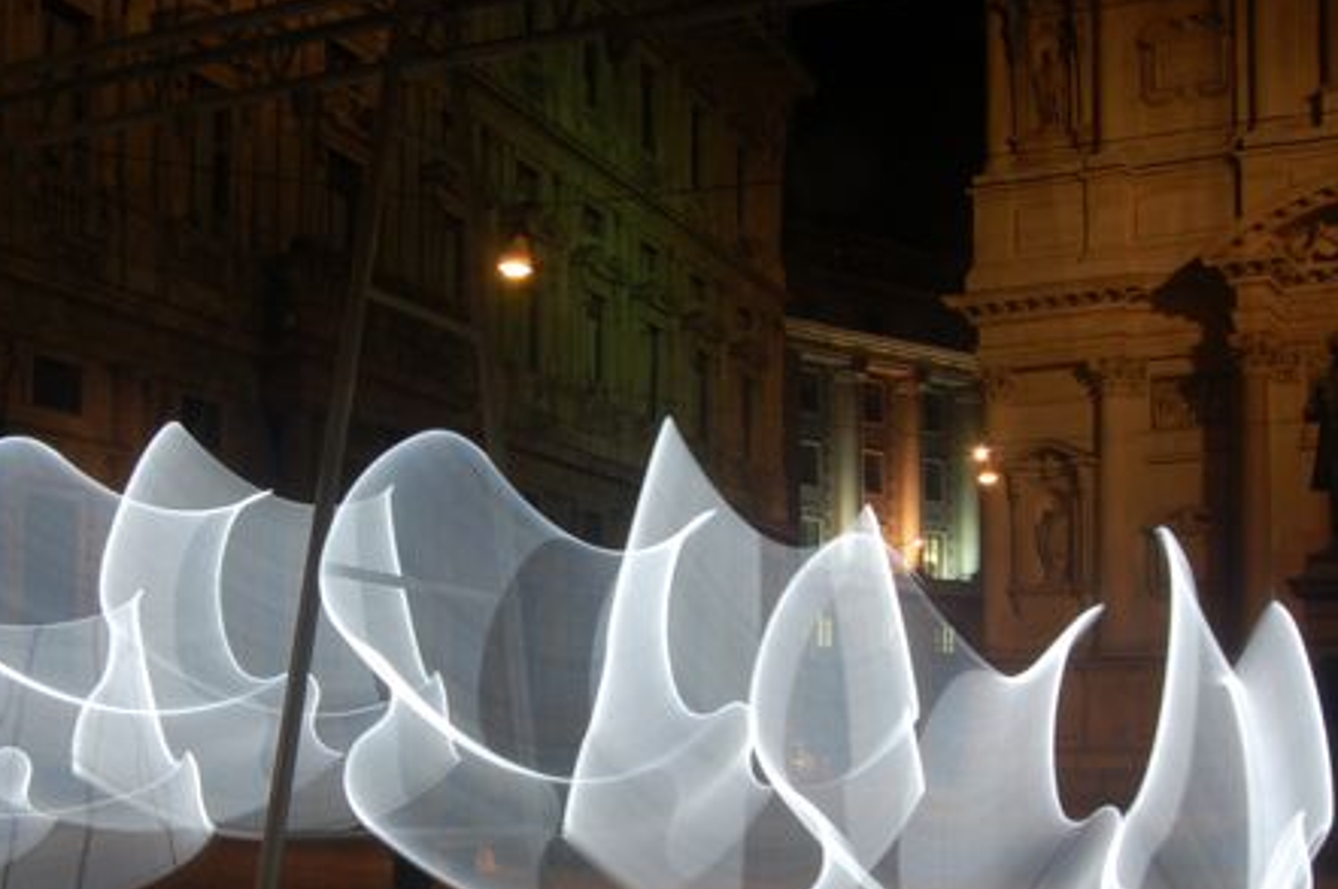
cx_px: 495
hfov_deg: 40.1
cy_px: 701
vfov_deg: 27.0
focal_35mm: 49
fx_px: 1819
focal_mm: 18
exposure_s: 3
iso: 200
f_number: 20
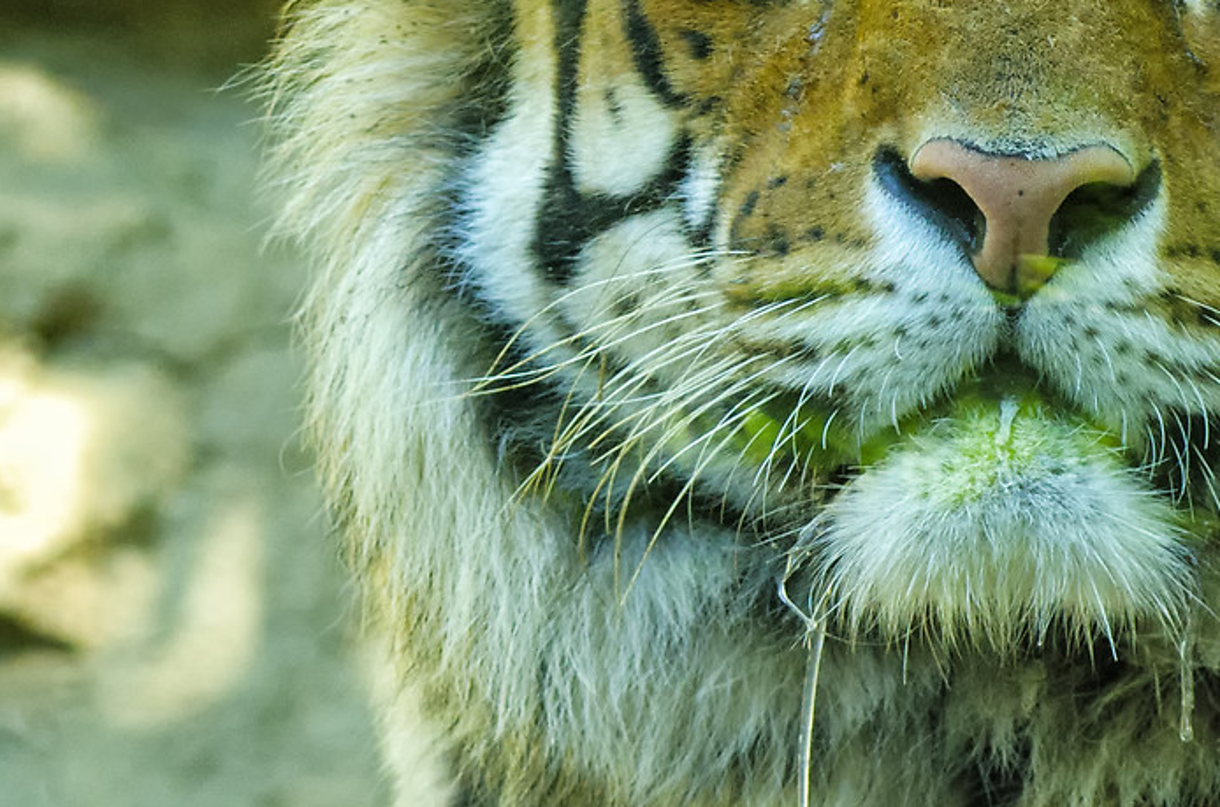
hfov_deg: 3.8
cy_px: 560
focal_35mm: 545
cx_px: 81
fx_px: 18414
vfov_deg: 2.5
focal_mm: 105
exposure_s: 1/200
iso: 800
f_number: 6.3
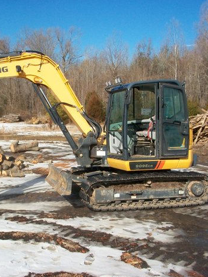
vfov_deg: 41.2
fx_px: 368
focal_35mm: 46
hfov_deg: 31.3
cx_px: 70
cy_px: 140
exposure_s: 1/500
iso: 80
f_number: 5.5
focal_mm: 5.7
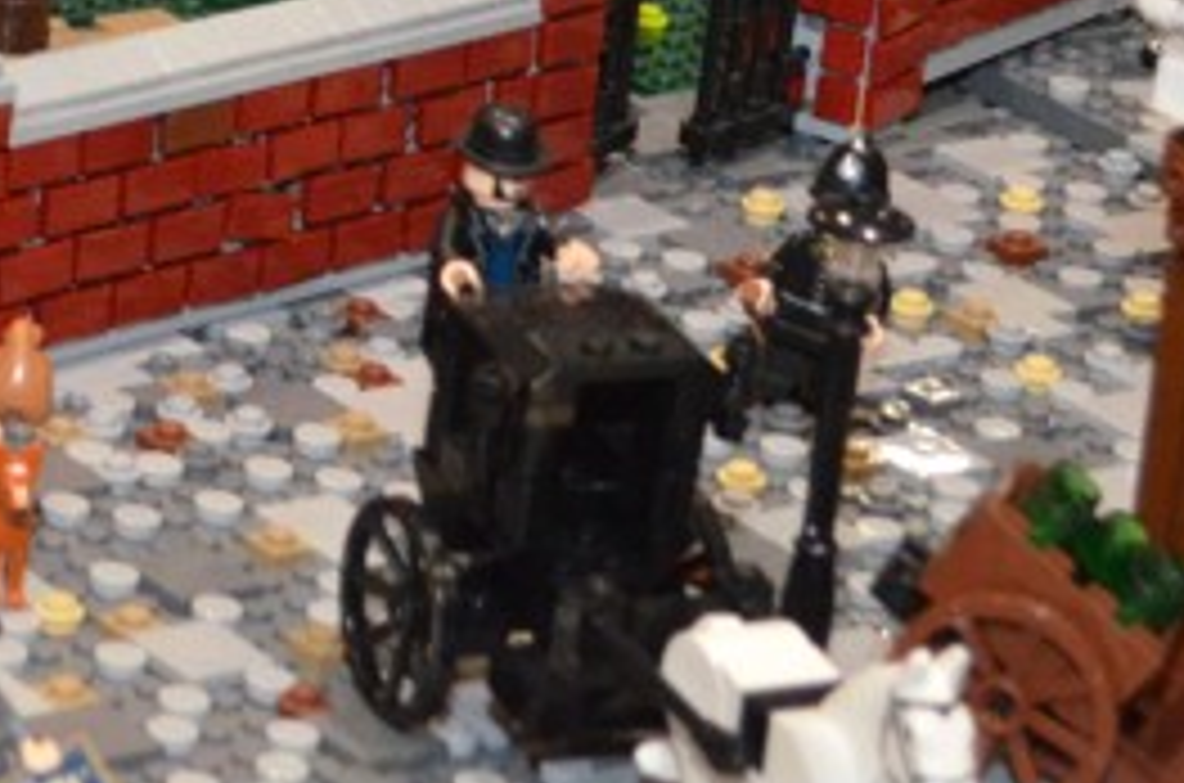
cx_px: -495
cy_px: -675
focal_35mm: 200
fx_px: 6559
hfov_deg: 10.0
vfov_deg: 6.7
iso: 3200
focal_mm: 35
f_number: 5
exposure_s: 1/60
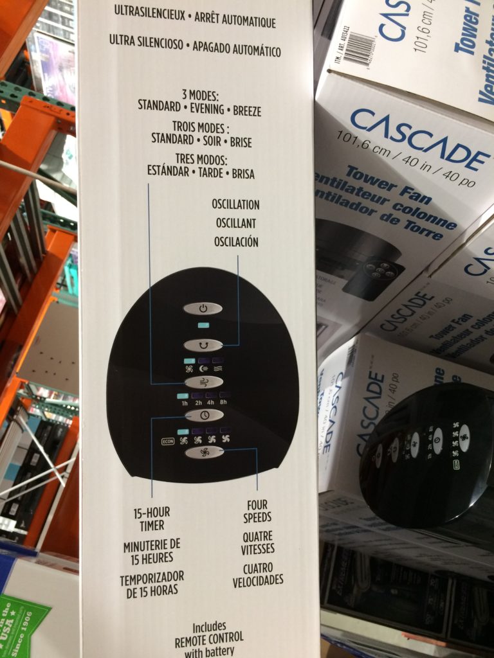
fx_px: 552
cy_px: 329
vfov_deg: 61.7
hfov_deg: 48.2
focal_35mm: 29
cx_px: 247
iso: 125
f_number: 2.2
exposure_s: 1/30
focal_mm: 4.15
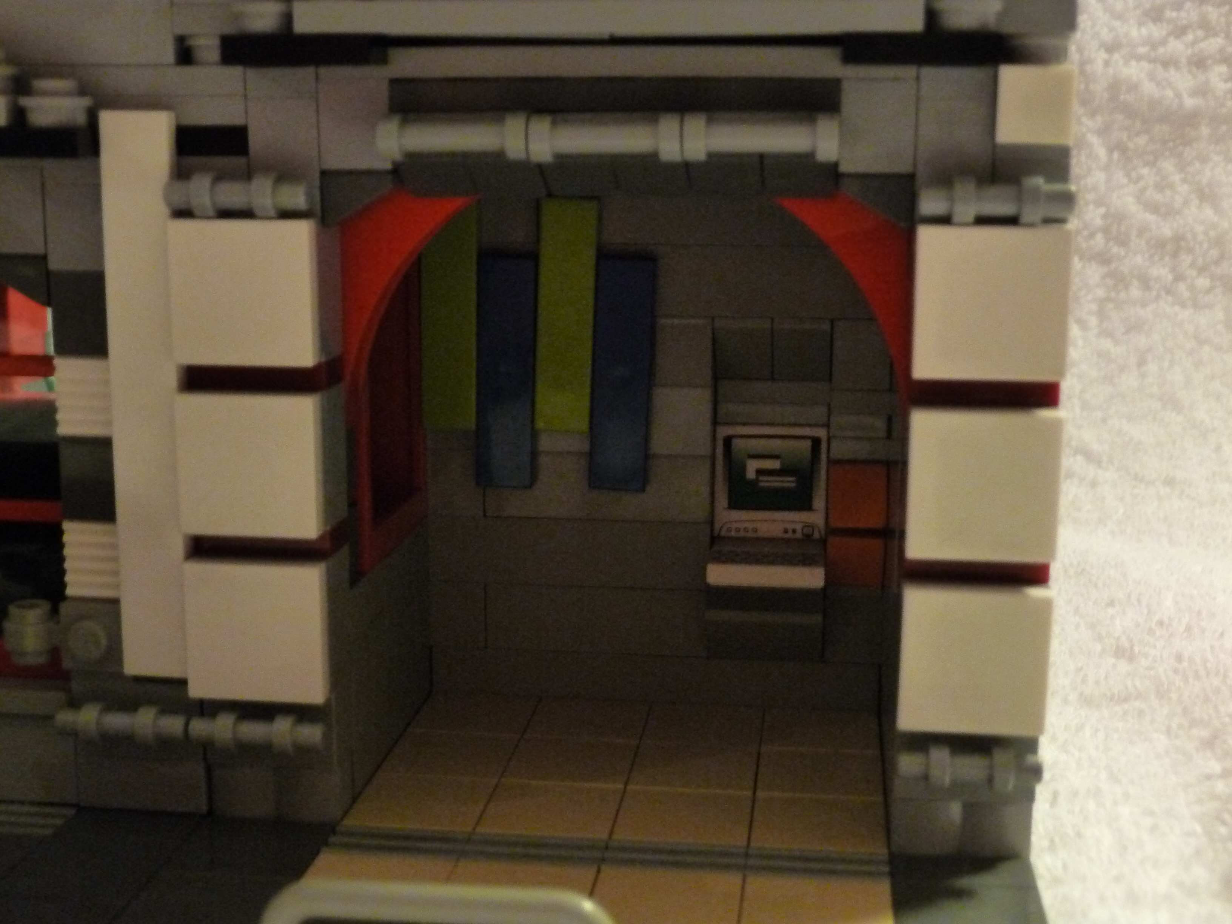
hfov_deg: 39.7
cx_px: 616
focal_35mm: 48
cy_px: 462
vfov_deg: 30.3
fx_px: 1708
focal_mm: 8
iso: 800
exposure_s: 1/8
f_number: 4.2
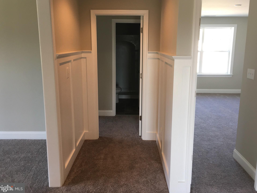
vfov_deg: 45.4
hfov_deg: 58.4
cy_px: 91
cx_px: 129
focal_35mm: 31
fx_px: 230
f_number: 2.2
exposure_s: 1/30
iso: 40
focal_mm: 4.15
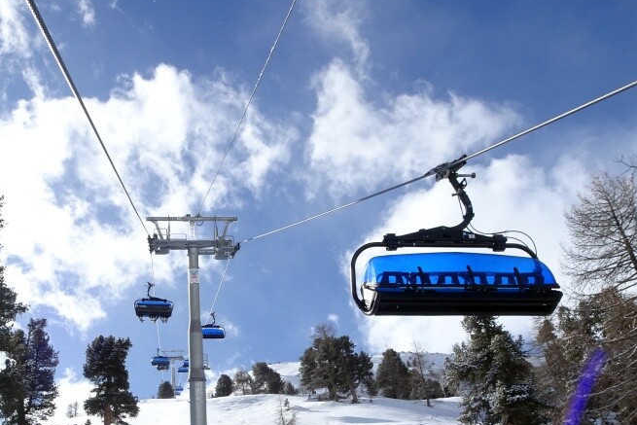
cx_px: 233
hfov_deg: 49.0
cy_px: 352
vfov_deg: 33.1
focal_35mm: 39
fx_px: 690
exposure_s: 1/1250
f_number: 3.5
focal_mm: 4.1
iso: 80
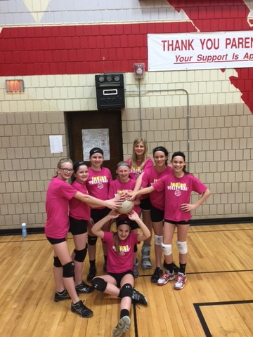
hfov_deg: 48.2
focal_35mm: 29
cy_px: 168
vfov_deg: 61.7
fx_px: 283
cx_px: 126
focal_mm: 4.15
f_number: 2.2
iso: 50
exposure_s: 1/30
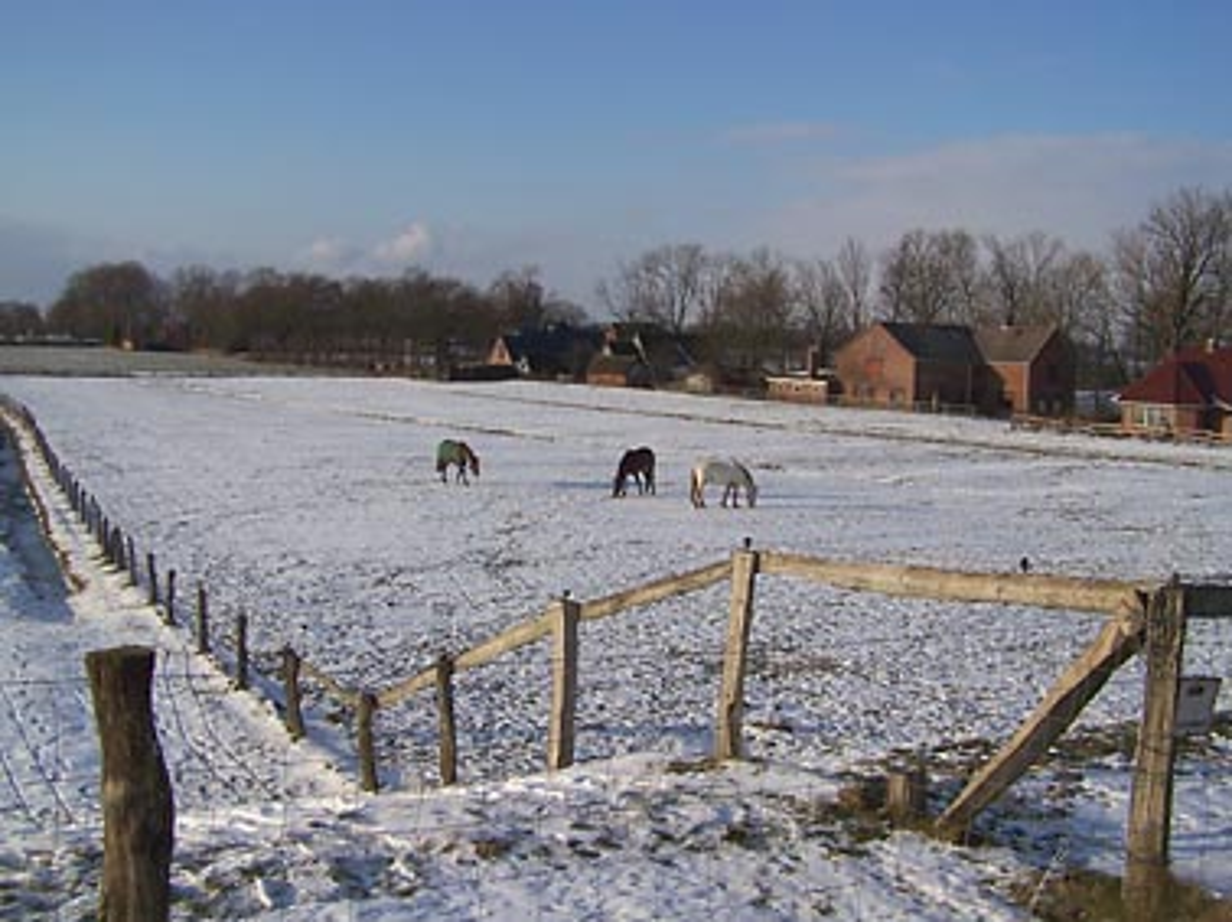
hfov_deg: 49.0
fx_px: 1352
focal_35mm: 38
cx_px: 616
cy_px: 461
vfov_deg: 37.7
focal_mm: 6.3
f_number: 4
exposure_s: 1/800
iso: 64
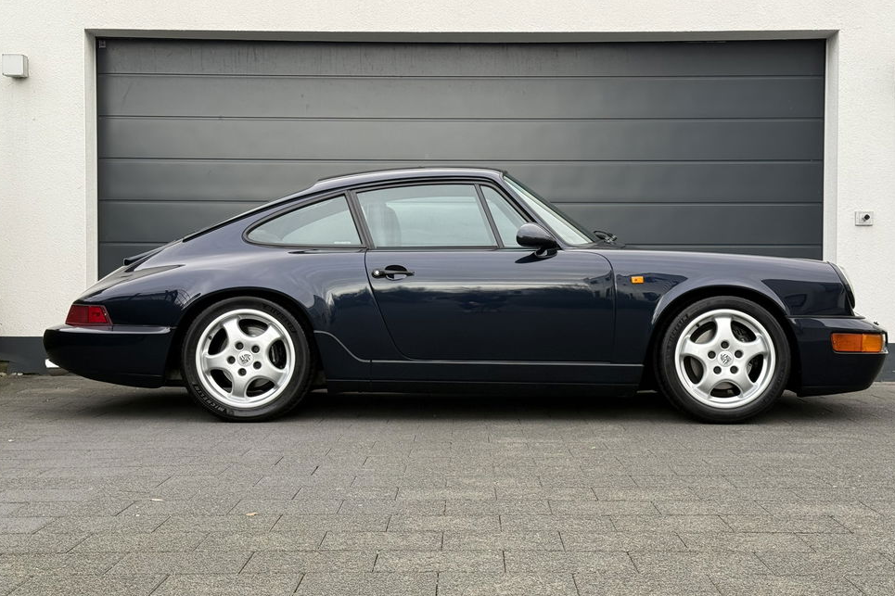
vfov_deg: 25.5
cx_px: 462
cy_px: 293
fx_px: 1317
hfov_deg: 37.5
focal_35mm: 53
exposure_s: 1/242
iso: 125
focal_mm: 6.76
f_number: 1.78
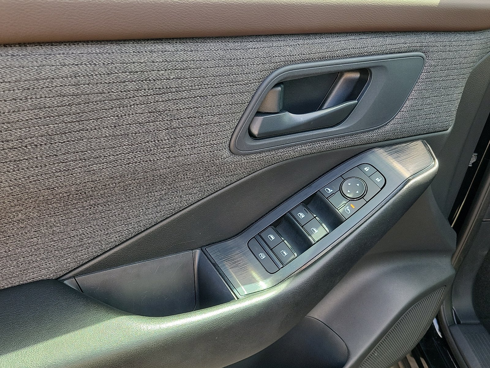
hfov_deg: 67.3
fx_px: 368
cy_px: 184
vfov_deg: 53.1
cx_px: 245
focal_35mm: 26
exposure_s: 1/119
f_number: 1.8
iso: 50
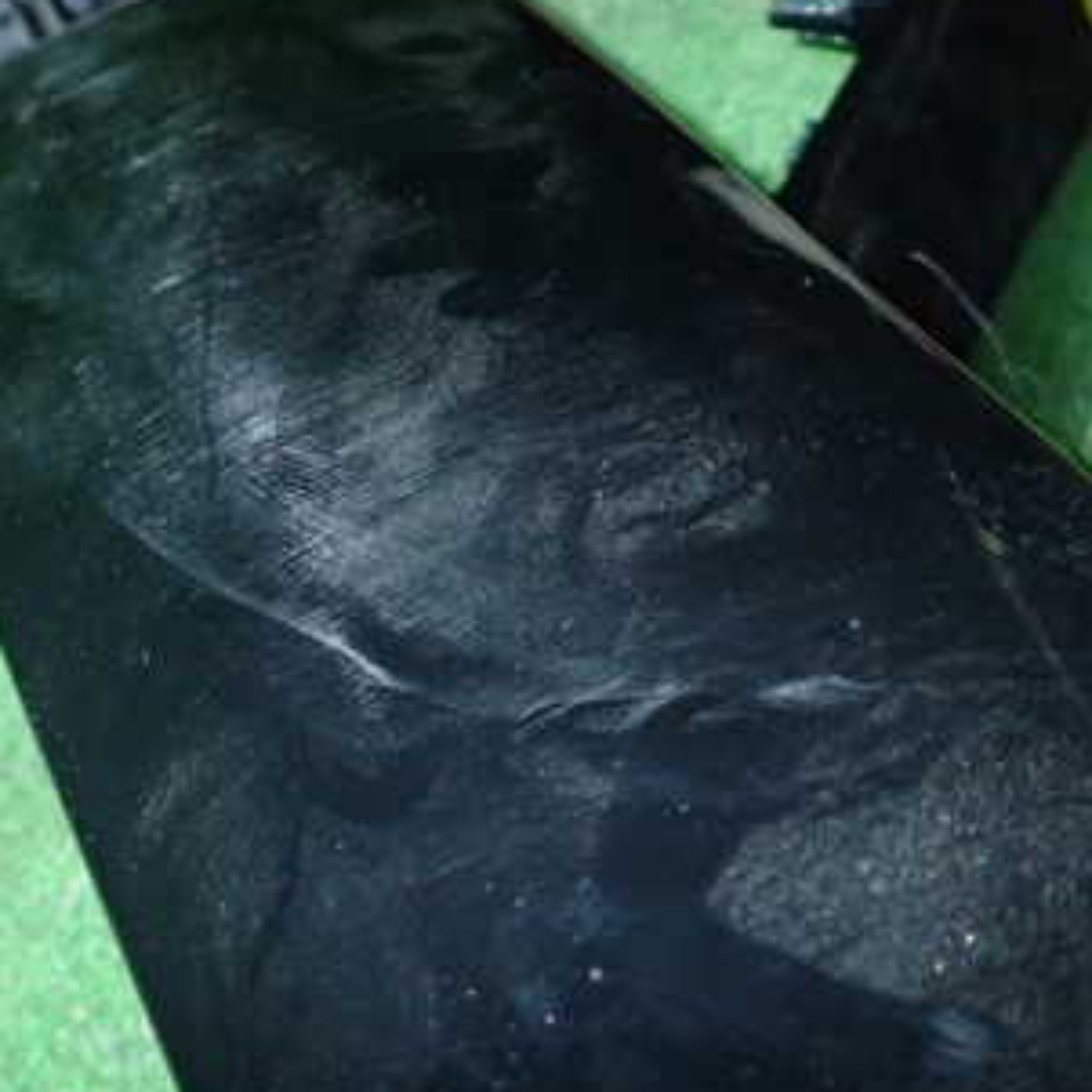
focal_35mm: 44
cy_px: 417
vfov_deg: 38.1
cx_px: 385
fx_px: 1570
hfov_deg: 38.0
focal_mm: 4.5
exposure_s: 1/30
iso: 800
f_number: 5.6
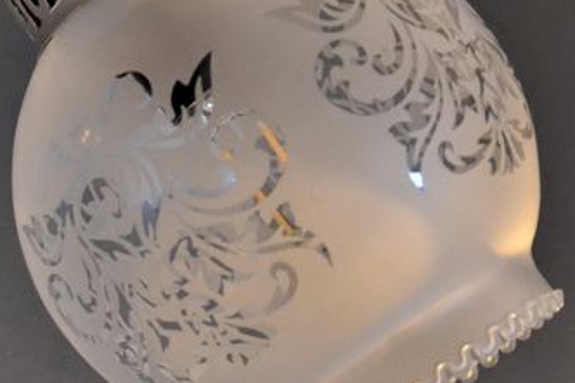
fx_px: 2937
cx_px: 39
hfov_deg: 11.1
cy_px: 38
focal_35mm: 184
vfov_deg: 7.4
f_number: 4.8
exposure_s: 1/30
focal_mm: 48
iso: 3200
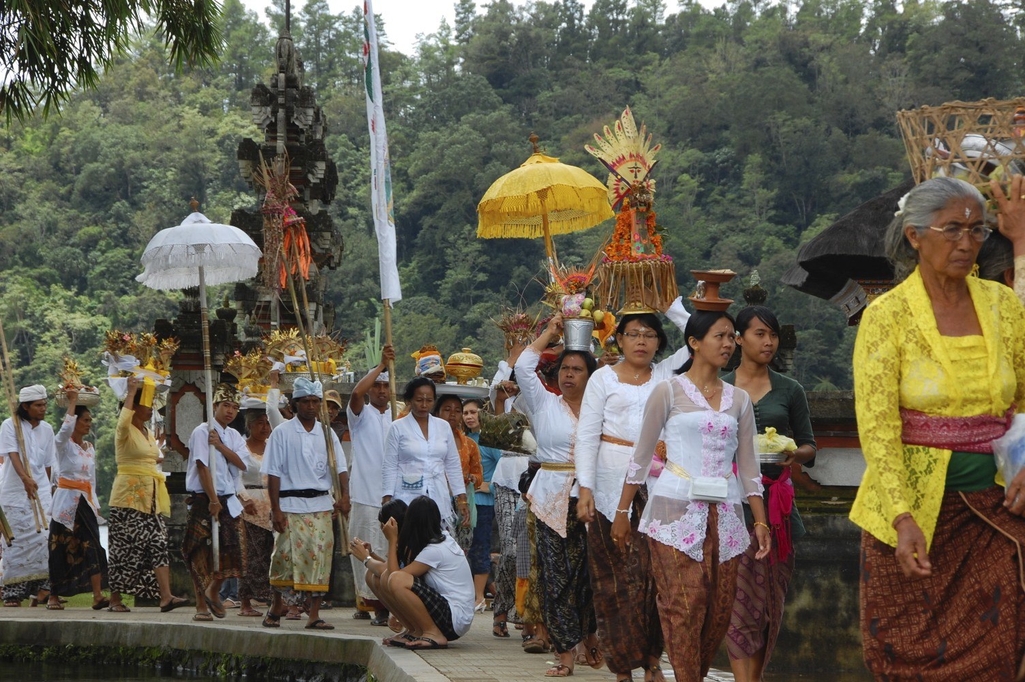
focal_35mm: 142
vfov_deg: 9.6
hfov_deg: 14.4
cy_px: 341
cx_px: 512
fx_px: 4054
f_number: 11
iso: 200
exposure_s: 1/125
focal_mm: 95
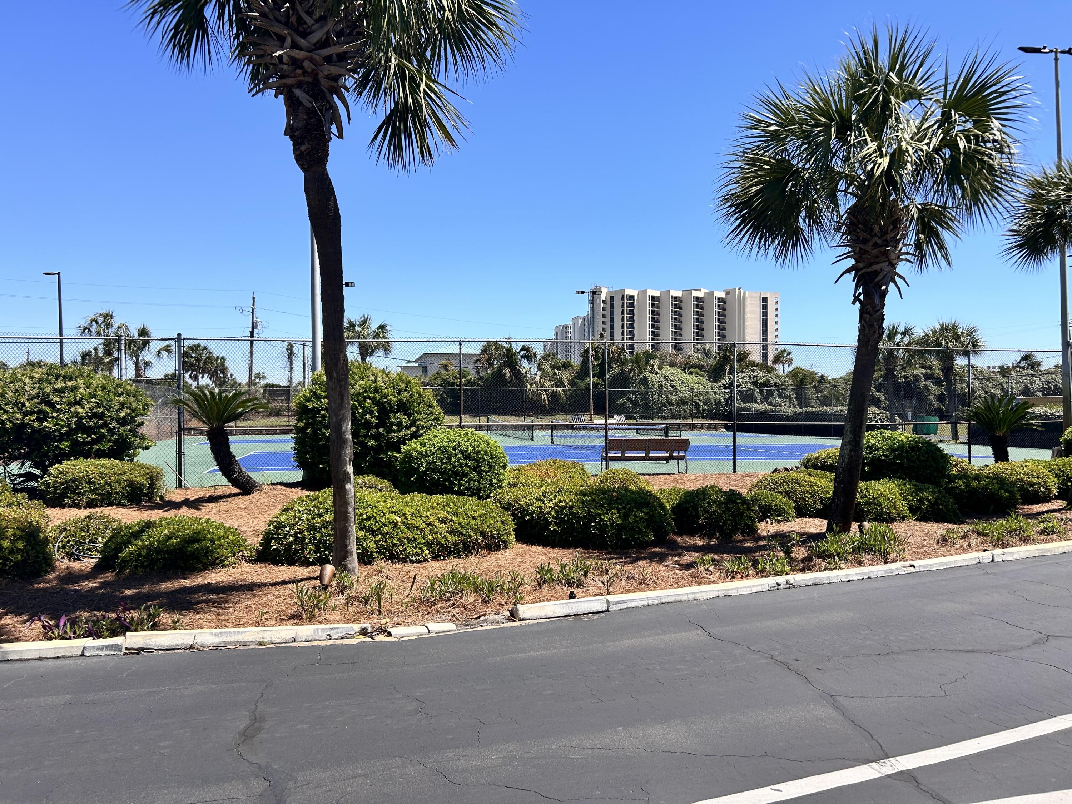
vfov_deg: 53.1
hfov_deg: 67.3
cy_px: 402
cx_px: 536
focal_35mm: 26
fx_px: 805
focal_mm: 5.7
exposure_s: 1/3571
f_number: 1.5
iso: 50
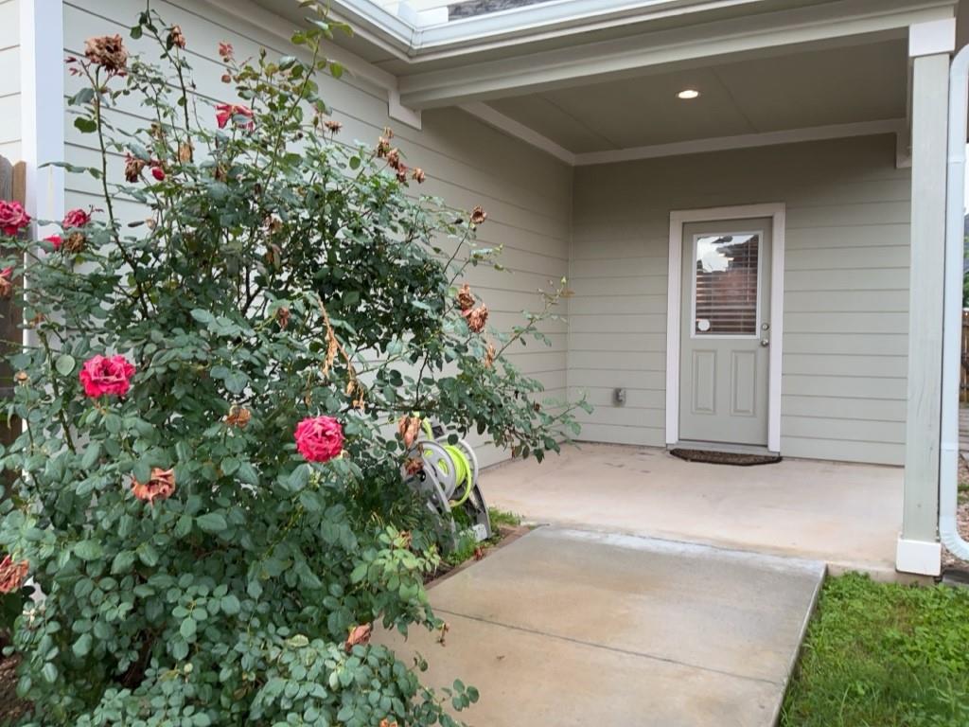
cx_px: 484
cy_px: 364
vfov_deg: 51.4
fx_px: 756
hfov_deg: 65.3
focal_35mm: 27
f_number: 1.8
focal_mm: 3
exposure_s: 1/60
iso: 25
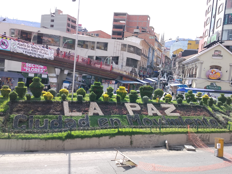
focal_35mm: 37
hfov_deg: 50.1
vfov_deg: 38.7
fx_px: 248
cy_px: 87
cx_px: 116
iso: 100
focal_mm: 5.25
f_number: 1.75
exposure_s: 1/354
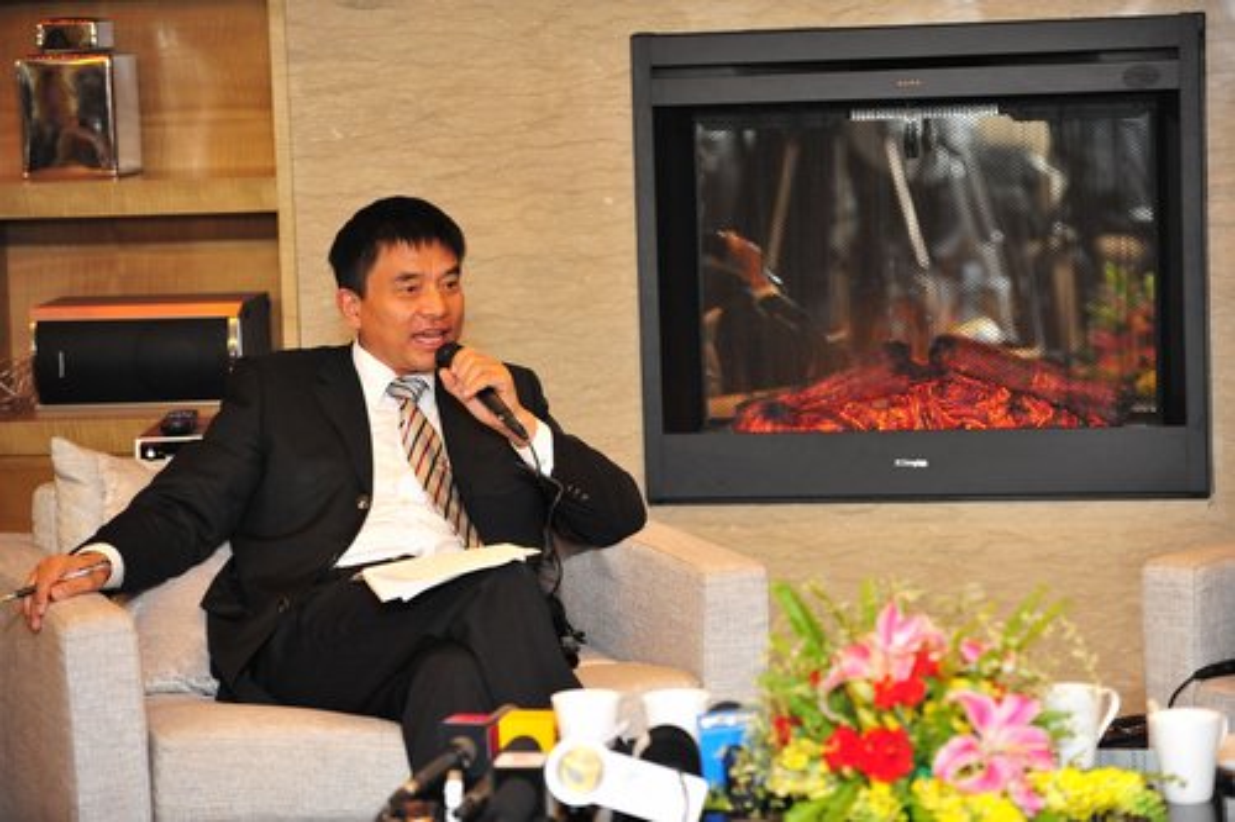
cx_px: 618
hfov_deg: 17.1
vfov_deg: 11.4
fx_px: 4115
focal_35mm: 120
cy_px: 411
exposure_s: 1/160
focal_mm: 120
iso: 3200
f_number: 3.5
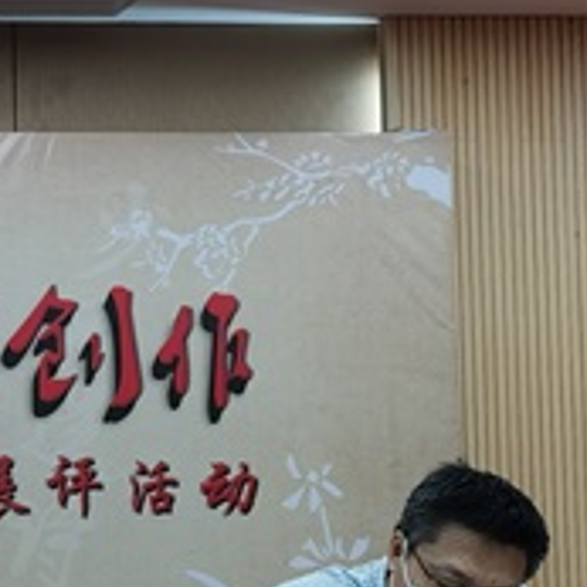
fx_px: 2820
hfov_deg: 10.9
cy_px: 428
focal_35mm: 147
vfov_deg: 11.9
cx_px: -539
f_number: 1.6
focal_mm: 5.56
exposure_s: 1/100
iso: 100
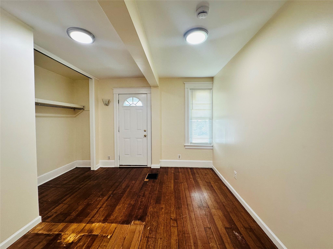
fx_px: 135
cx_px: 166
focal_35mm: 14
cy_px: 124
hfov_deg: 102.1
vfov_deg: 85.7
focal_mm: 2.22
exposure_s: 1/120
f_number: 2.2
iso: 125
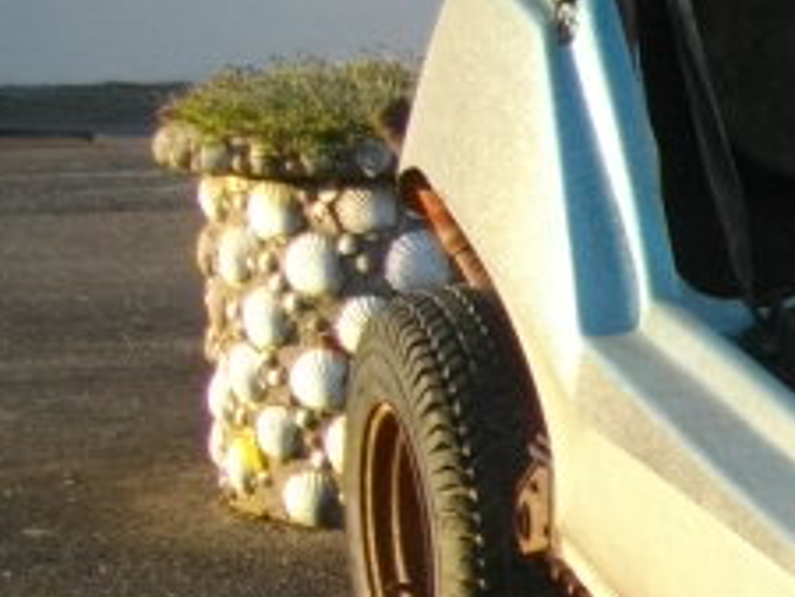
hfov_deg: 11.9
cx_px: 1756
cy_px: 646
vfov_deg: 10.4
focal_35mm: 141
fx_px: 3240
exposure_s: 1/250
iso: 100
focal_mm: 5.7
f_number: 2.9
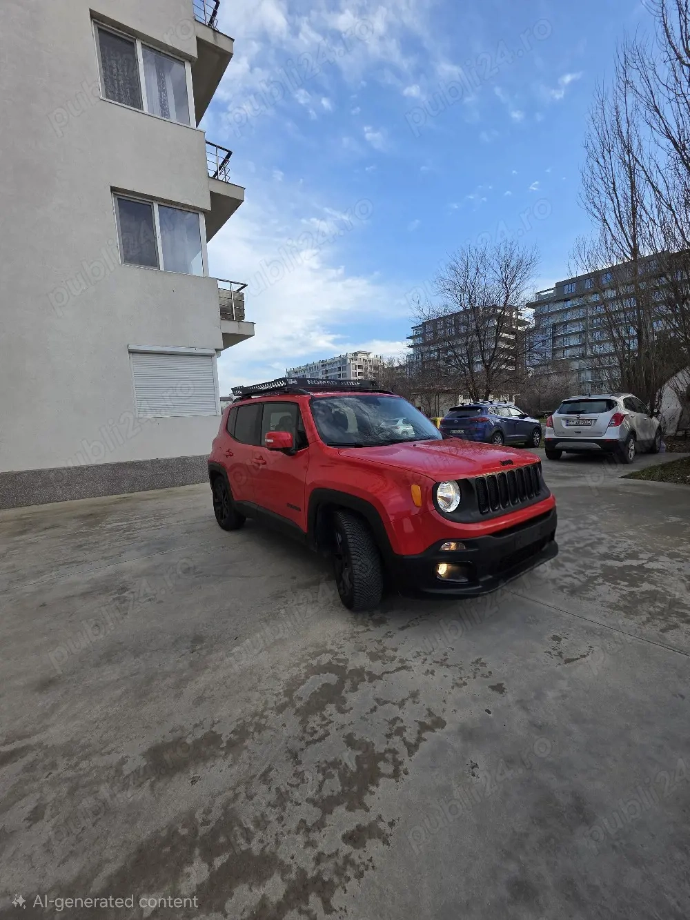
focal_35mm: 13
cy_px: 460
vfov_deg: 106.2
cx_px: 345
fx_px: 345
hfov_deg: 89.9
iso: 40
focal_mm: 2.2
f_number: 1.9
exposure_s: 1/769
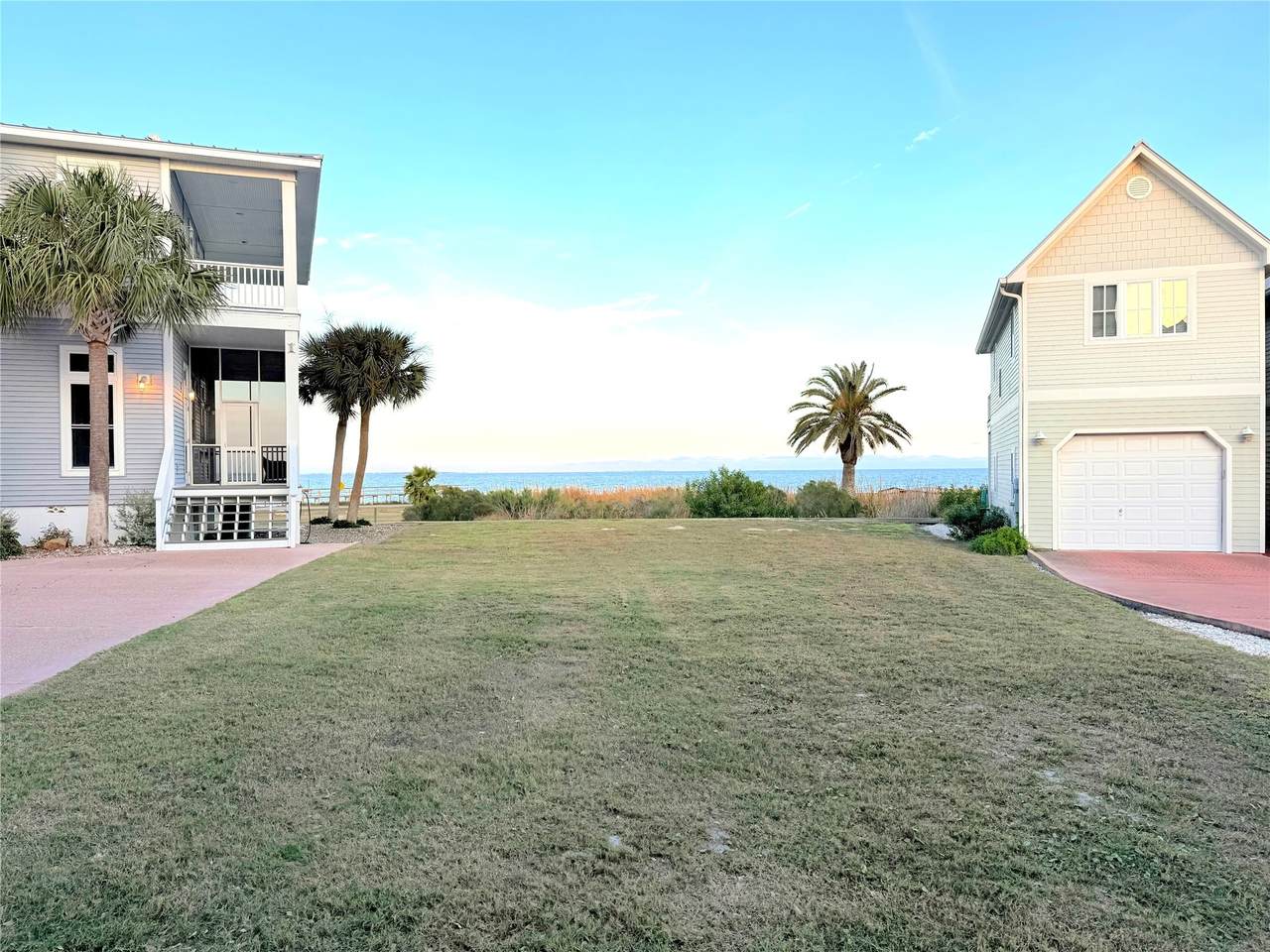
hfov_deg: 71.6
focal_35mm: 24
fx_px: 881
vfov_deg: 56.8
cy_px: 476
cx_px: 635
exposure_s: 1/580
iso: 80
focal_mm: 6.76
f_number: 1.78
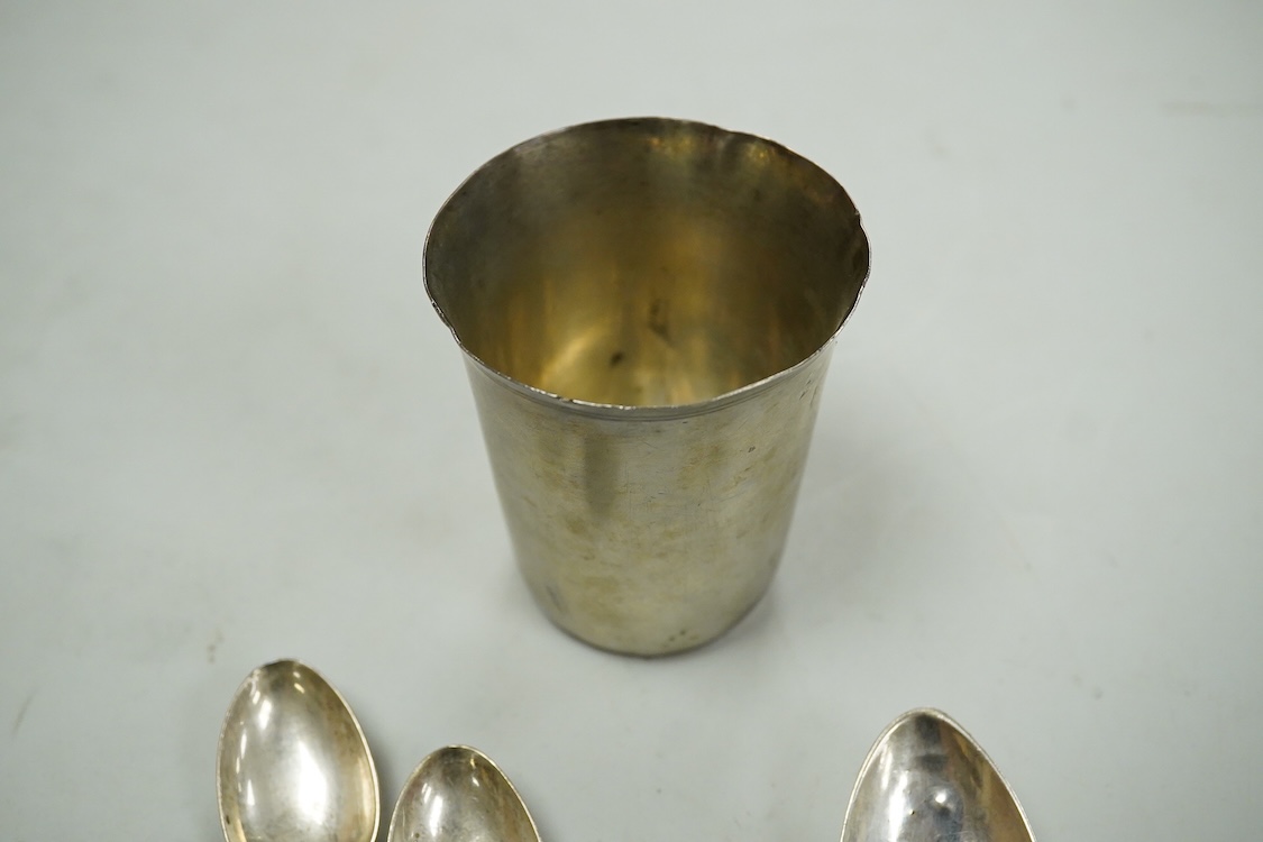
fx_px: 1579
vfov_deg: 29.9
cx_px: 632
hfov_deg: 43.6
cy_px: 421
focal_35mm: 45
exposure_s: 1/400
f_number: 8
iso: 2500
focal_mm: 30
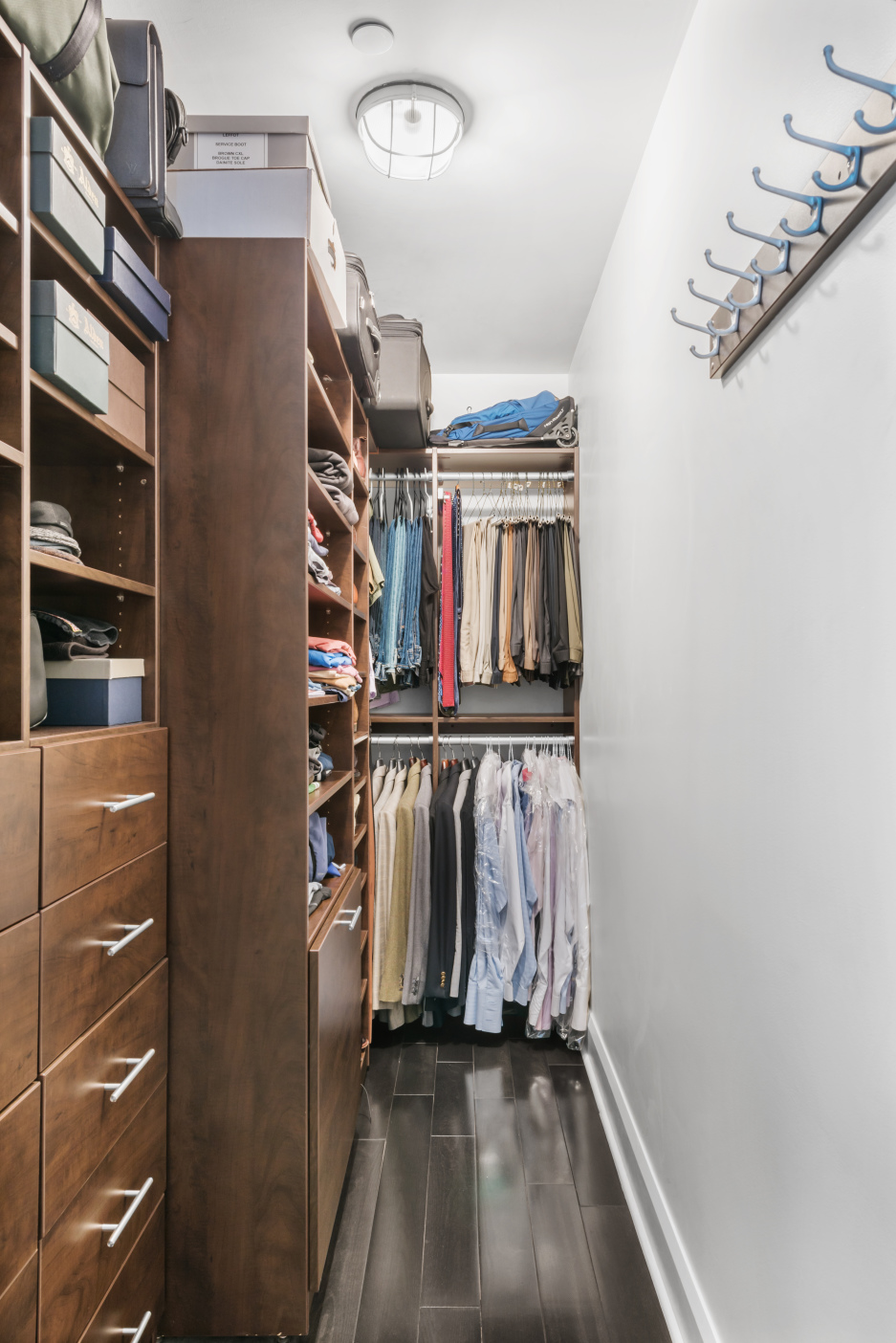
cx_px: 448
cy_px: 672
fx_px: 895
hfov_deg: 53.2
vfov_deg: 73.7
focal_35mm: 24
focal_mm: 24
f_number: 11
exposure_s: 5
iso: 100
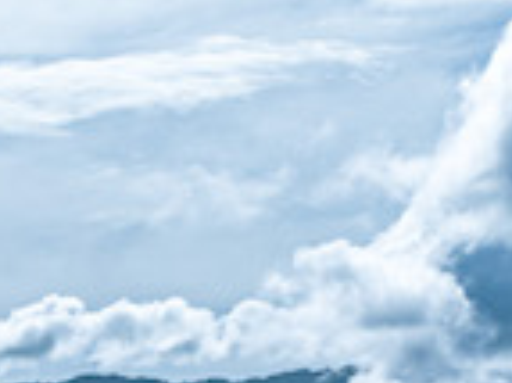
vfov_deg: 7.4
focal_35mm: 172
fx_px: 2542
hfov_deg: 10.2
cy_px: 1224
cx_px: -677
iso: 160
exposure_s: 1/8000
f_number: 3.2
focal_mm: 12.29
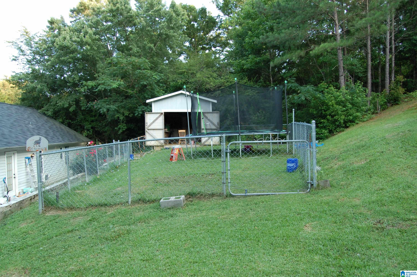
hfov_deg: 67.4
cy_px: 138
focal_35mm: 27
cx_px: 208
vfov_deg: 47.8
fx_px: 312
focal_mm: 18
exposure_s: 1/125
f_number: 5.6
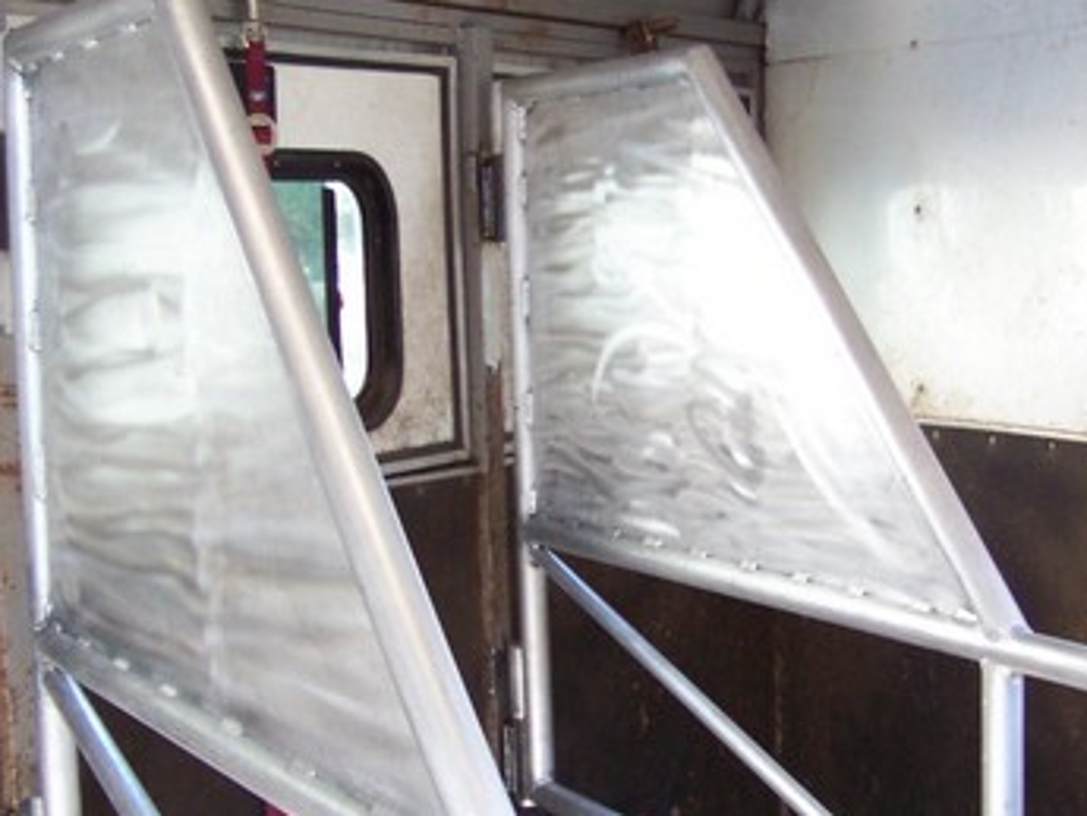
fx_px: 2293
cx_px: 800
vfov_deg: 20.1
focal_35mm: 73
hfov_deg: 26.4
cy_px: 515
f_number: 2.8
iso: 159
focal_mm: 5.85
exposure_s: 1/30
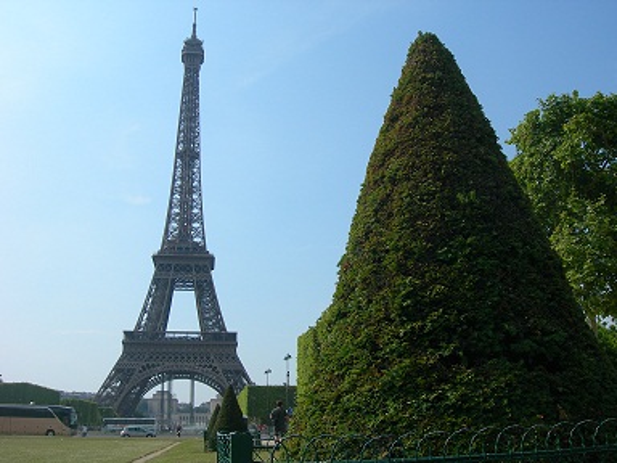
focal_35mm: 38
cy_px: 232
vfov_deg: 37.7
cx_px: 308
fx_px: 677
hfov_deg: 49.0
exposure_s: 1/694
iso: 50
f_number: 4.8
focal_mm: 7.8
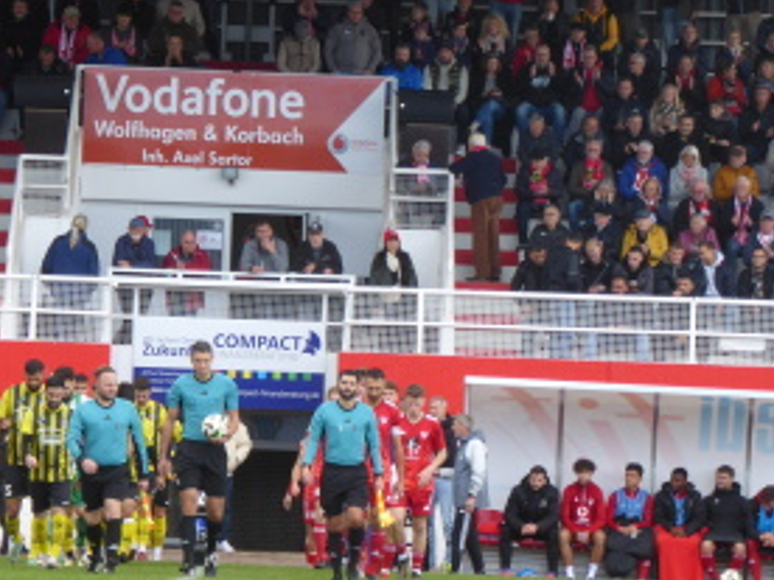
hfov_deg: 5.7
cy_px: 375
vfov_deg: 4.3
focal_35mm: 349
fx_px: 7804
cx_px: 247
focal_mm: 38.4
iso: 100
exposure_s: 1/80
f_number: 5.6
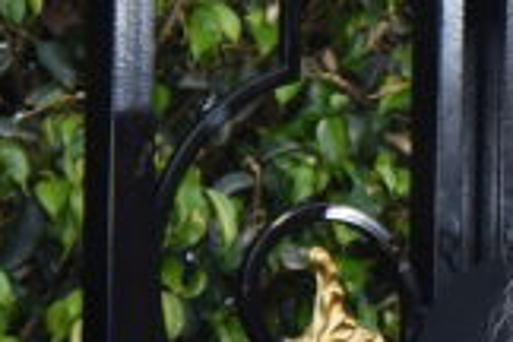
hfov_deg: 6.7
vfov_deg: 4.5
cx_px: 681
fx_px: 4317
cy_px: 264
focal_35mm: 303
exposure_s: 1/100
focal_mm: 48
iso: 1000
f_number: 5.6
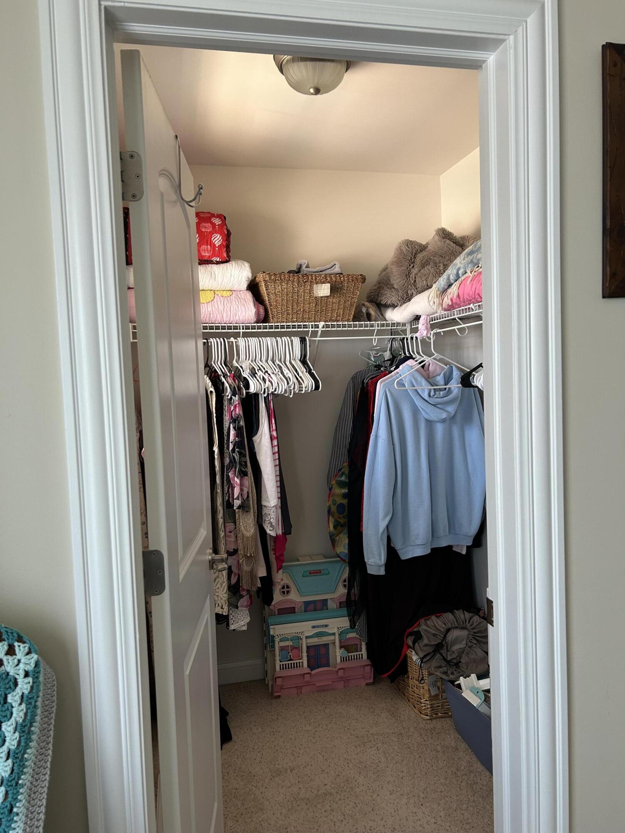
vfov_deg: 67.3
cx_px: 312
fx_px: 626
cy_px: 416
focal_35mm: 26
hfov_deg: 53.1
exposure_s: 1/60
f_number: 1.5
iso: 100
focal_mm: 5.7
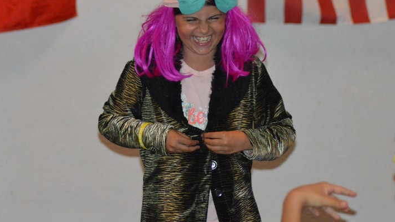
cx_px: 190
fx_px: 3212
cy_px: 42
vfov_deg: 4.0
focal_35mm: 307
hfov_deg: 7.0
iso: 3200
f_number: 4.2
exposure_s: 1/160
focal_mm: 135
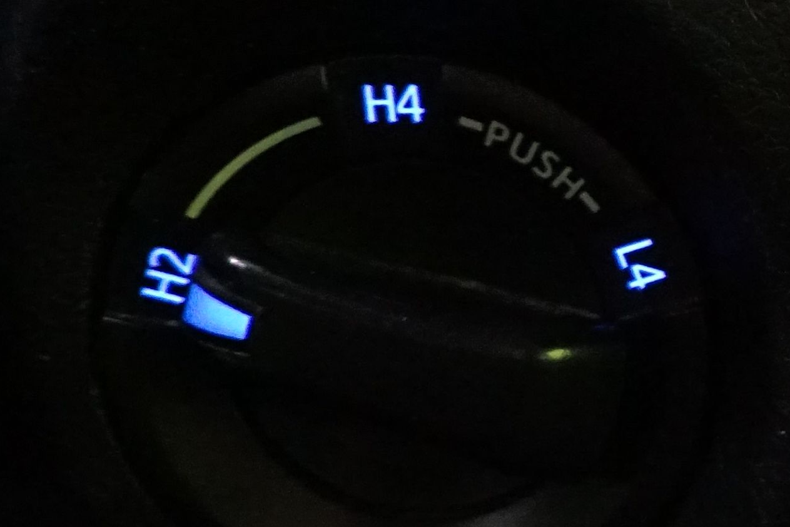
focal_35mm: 133
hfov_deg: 12.5
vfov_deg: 10.3
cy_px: 230
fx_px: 2918
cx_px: 1833
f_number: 5.6
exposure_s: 1/20
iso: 6400
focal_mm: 28
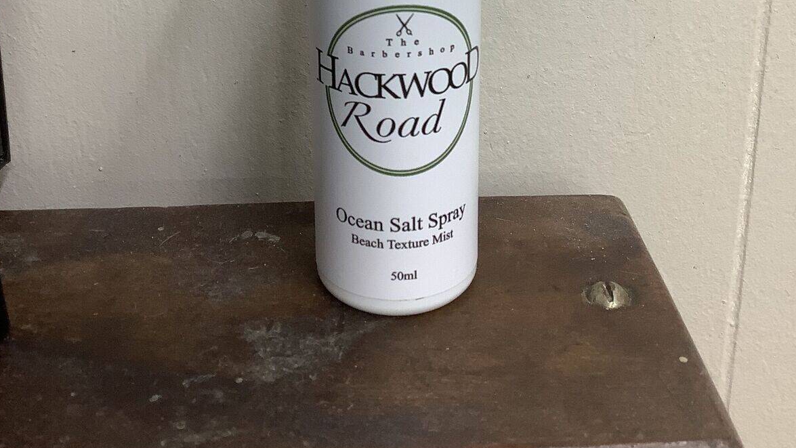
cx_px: 390
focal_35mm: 46
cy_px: -46
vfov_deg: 24.2
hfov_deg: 44.6
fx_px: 971
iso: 50
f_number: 2.4
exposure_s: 1/50
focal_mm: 3.3
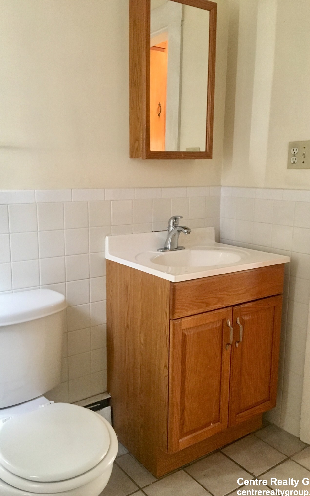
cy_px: 249
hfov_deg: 40.6
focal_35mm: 31
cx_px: 144
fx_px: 419
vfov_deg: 61.2
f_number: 2.2
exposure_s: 1/24
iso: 200
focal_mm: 4.15
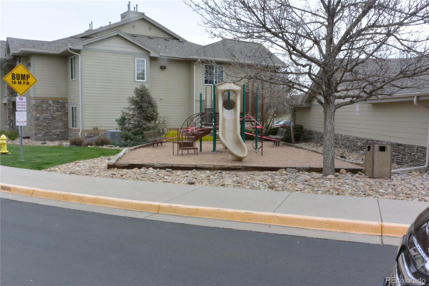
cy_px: 143
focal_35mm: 33
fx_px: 393
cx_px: 214
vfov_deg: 40.0
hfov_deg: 57.2
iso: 560
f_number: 3.8
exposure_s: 1/125
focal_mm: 12.5
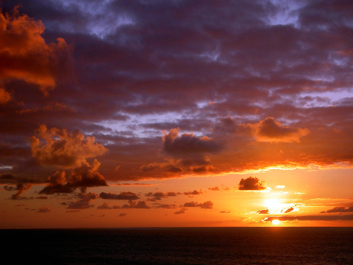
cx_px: 176
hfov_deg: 26.0
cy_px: 132
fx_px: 765
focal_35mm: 75
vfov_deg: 19.6
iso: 50
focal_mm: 12.4
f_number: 4.2
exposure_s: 1/320
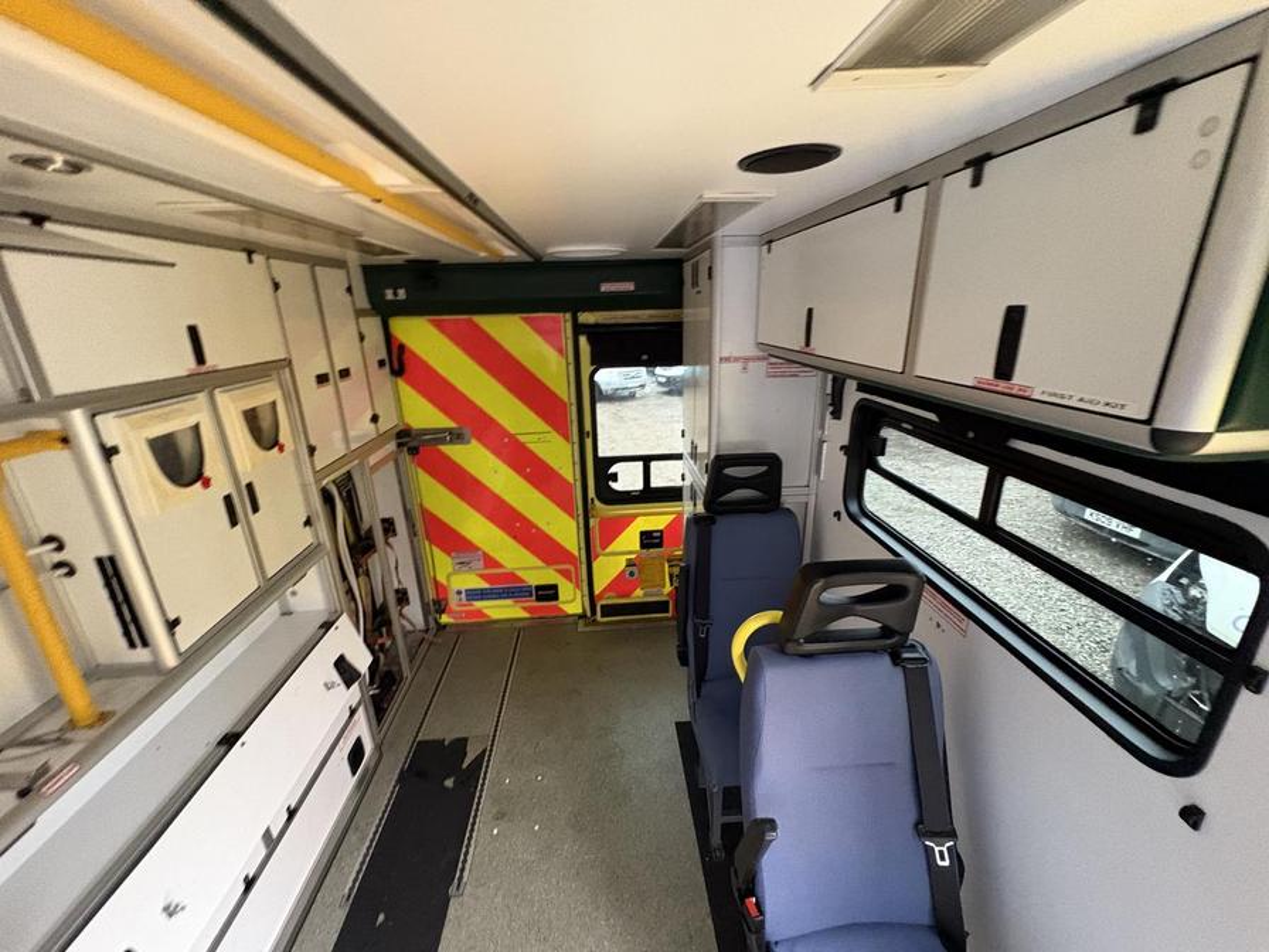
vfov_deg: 85.7
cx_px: 634
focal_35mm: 14
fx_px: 513
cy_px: 476
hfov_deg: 102.1
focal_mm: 2.22
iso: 800
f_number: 2.2
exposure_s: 1/60
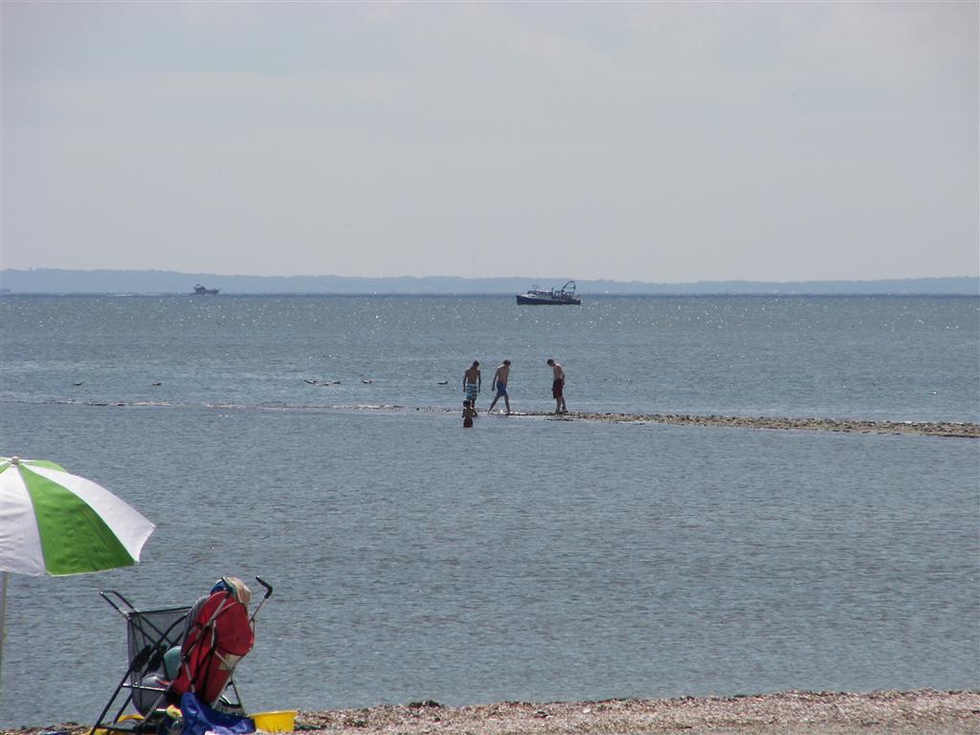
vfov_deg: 3.4
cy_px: 368
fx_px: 12230
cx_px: 490
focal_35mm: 432
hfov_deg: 4.6
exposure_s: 1/500
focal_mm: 72
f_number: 7.1
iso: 64
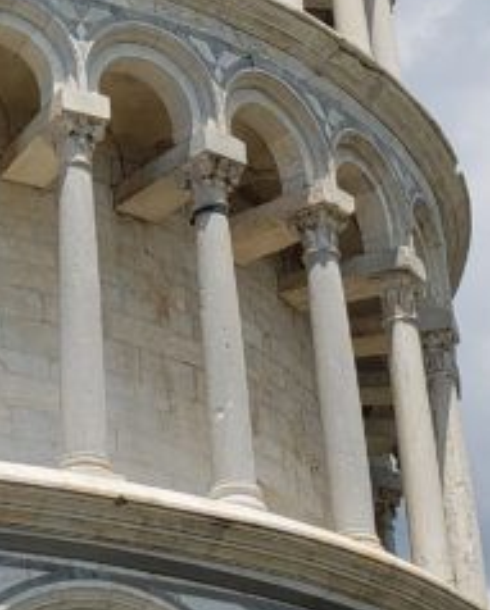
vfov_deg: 16.7
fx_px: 1972
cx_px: -133
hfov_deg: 13.7
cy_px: -164
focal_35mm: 109
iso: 50
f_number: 2.4
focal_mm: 4.3
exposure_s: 1/2265
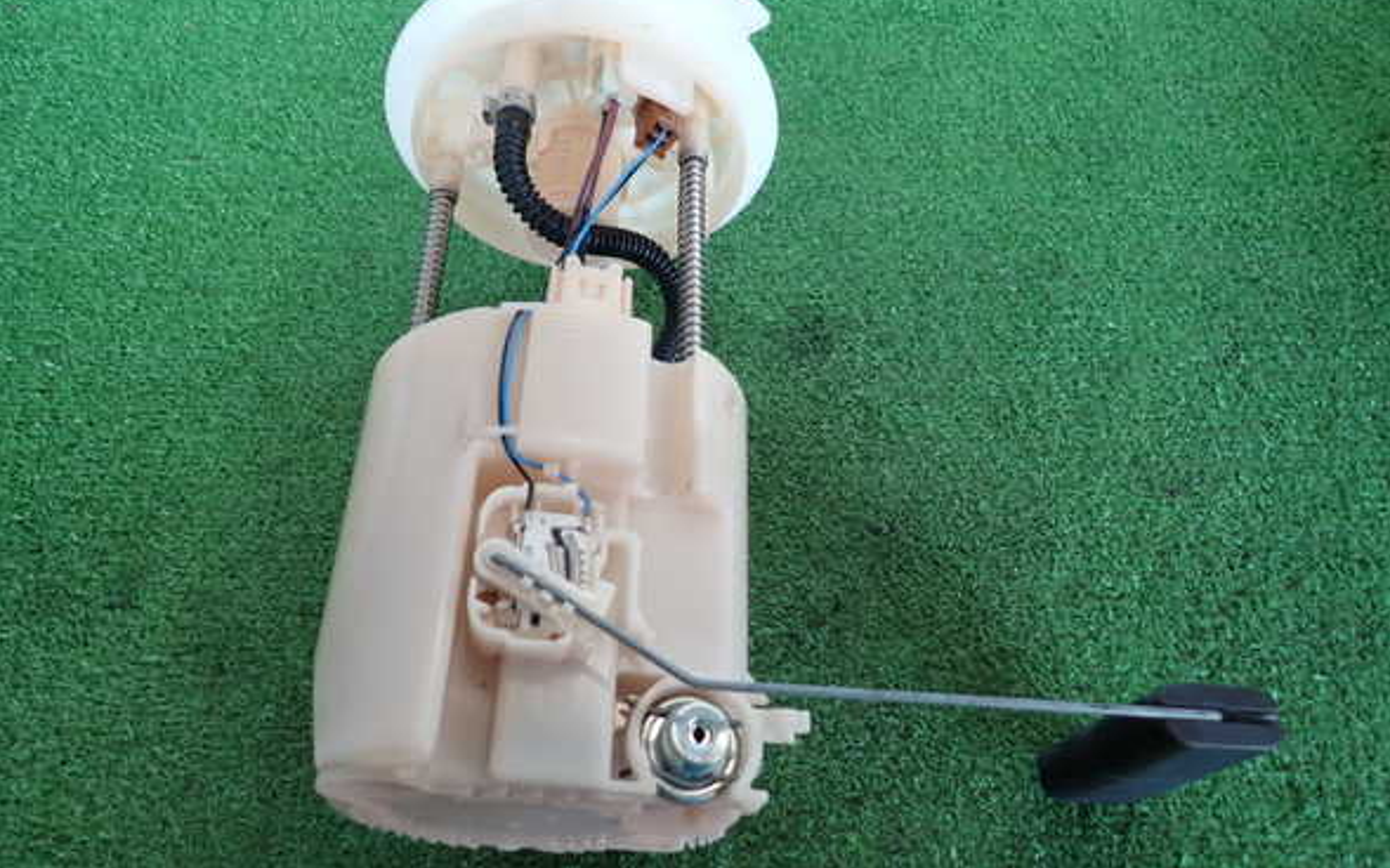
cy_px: 422
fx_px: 1023
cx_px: 703
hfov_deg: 68.4
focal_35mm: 27
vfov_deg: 46.0
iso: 100
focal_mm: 4.5
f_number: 2
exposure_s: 1/80
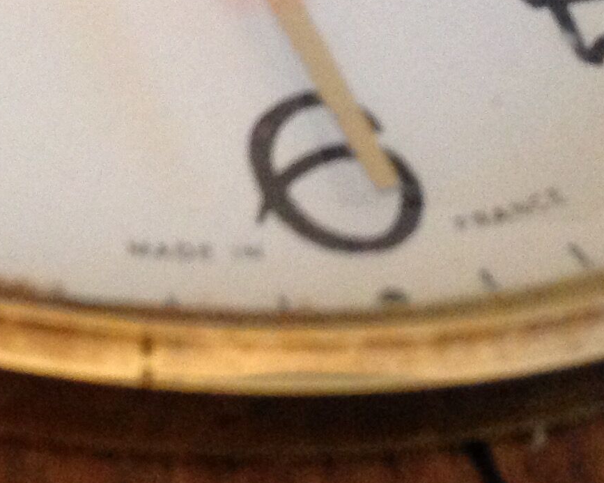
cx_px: -86
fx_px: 1823
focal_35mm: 102
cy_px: -126
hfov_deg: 18.0
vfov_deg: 14.5
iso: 400
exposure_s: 1/17
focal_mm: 4.28
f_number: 2.4
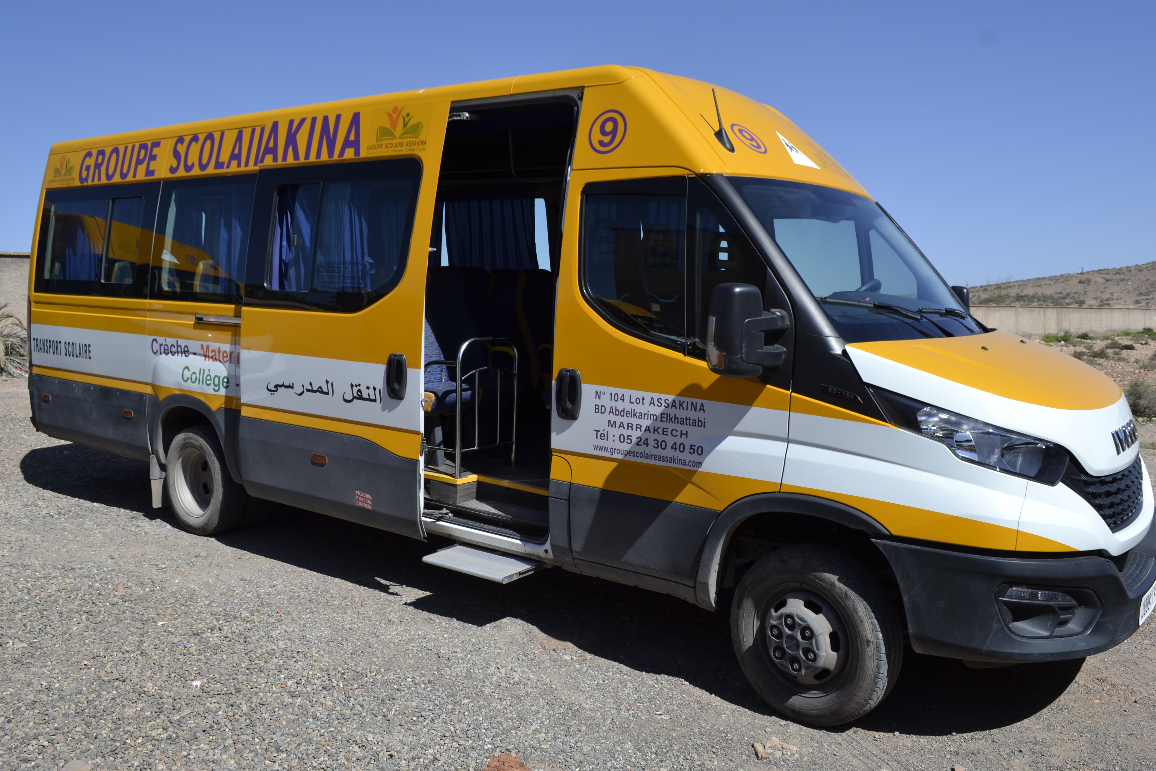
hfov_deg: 60.3
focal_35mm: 31
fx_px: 995
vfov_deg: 42.3
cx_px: 592
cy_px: 388
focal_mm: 20
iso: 100
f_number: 8
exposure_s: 1/250
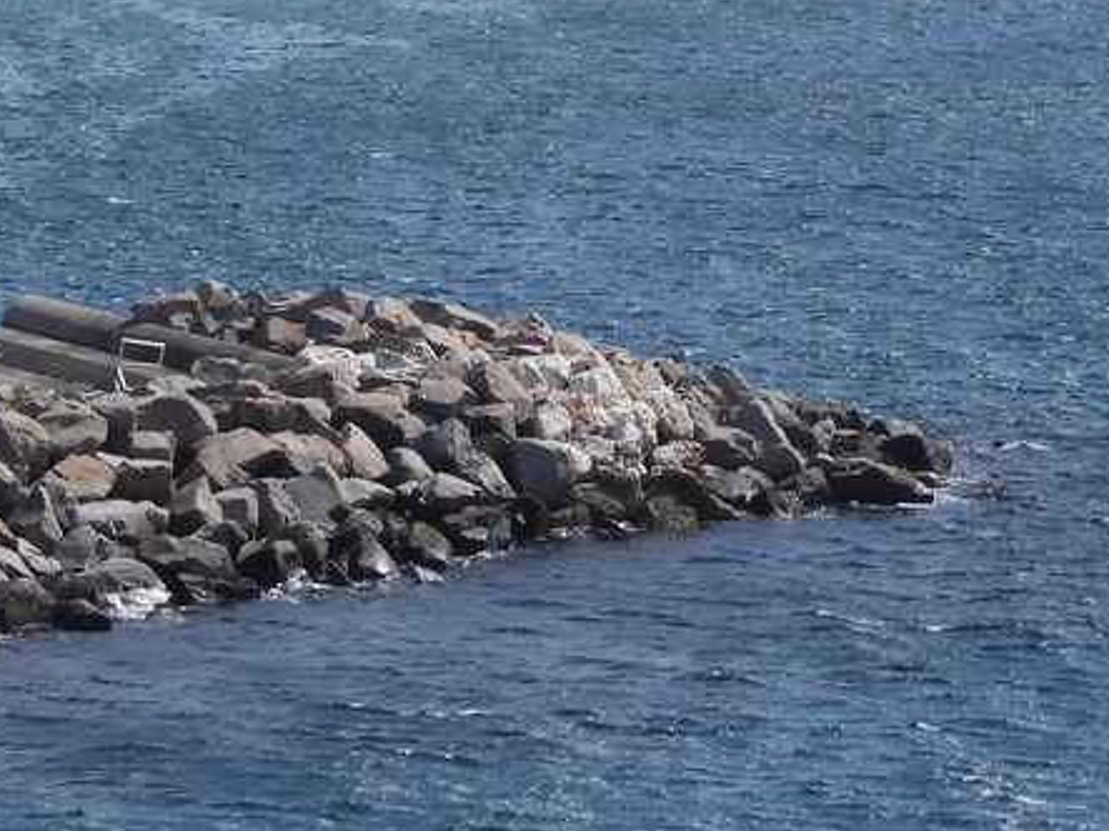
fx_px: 12491
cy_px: -320
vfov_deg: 3.8
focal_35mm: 390
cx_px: 726
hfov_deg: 5.1
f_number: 4
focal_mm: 24.1
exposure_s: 1/1000
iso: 100
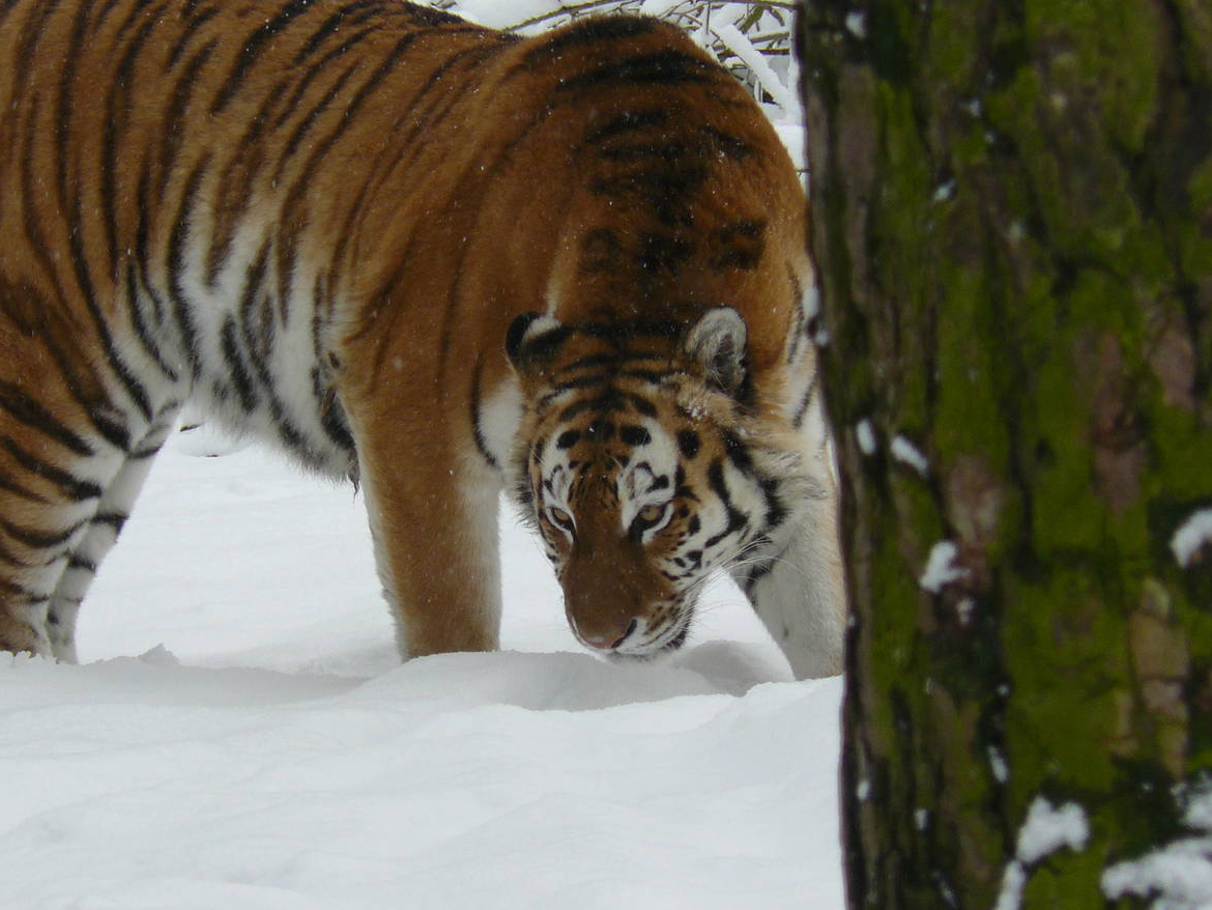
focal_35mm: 361
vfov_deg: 4.1
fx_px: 12642
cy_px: 416
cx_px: 538
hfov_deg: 5.5
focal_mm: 44
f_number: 4
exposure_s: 1/250
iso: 100
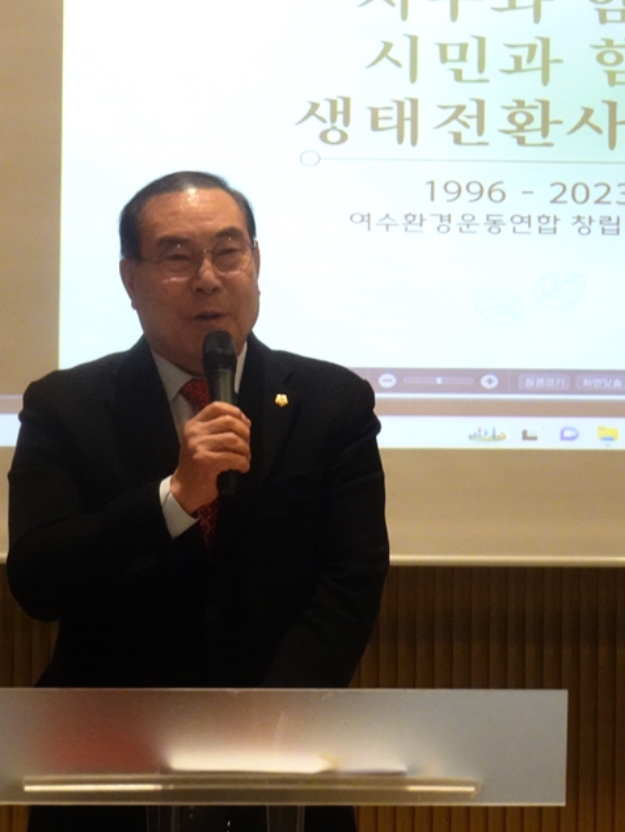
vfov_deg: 10.3
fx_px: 4617
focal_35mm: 192
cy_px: 393
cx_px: 286
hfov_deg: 7.7
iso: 800
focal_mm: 19.38
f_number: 5.6
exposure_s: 1/30
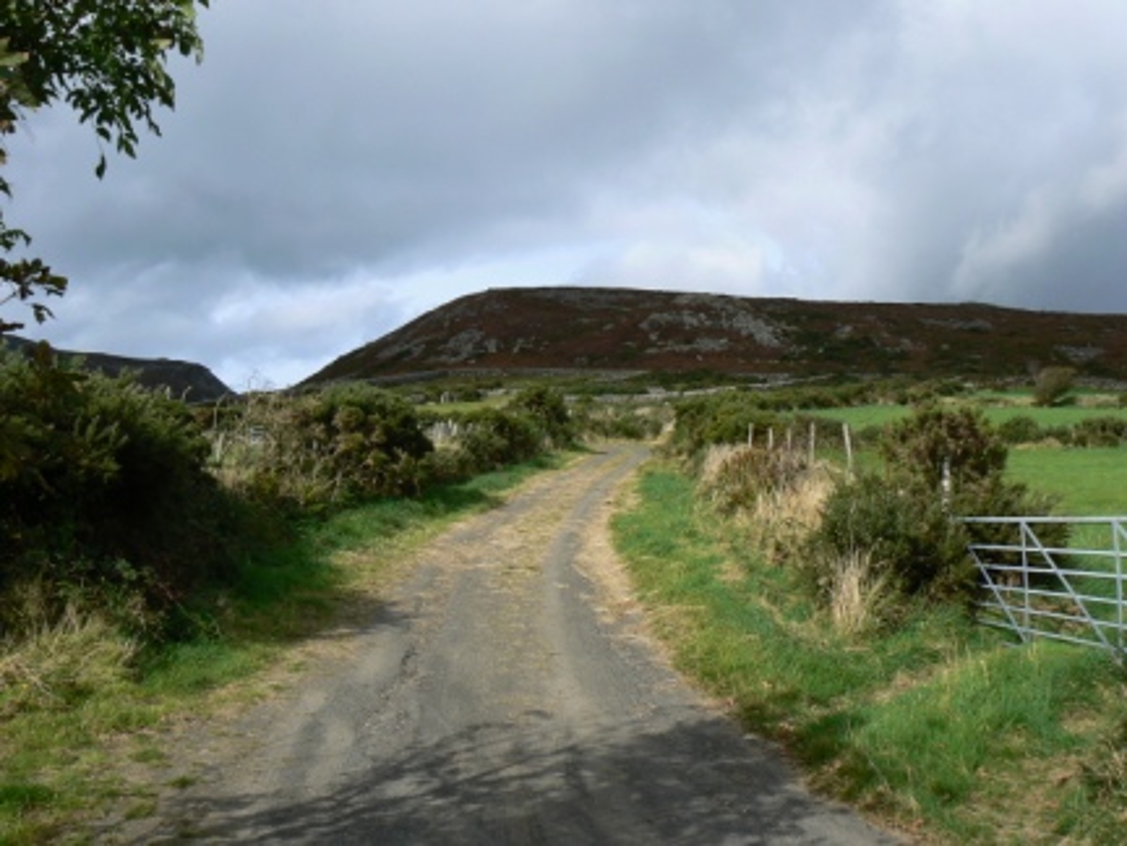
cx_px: 564
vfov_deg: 39.7
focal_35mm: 36
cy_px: 423
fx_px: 1172
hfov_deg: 51.4
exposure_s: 1/400
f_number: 7.1
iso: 80
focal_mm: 6
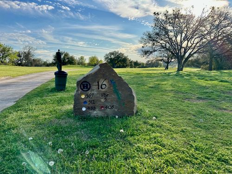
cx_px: 116
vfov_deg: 56.8
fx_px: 161
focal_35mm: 24
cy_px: 87
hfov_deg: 71.6
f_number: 1.78
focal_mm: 6.86
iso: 80
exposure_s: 1/3472
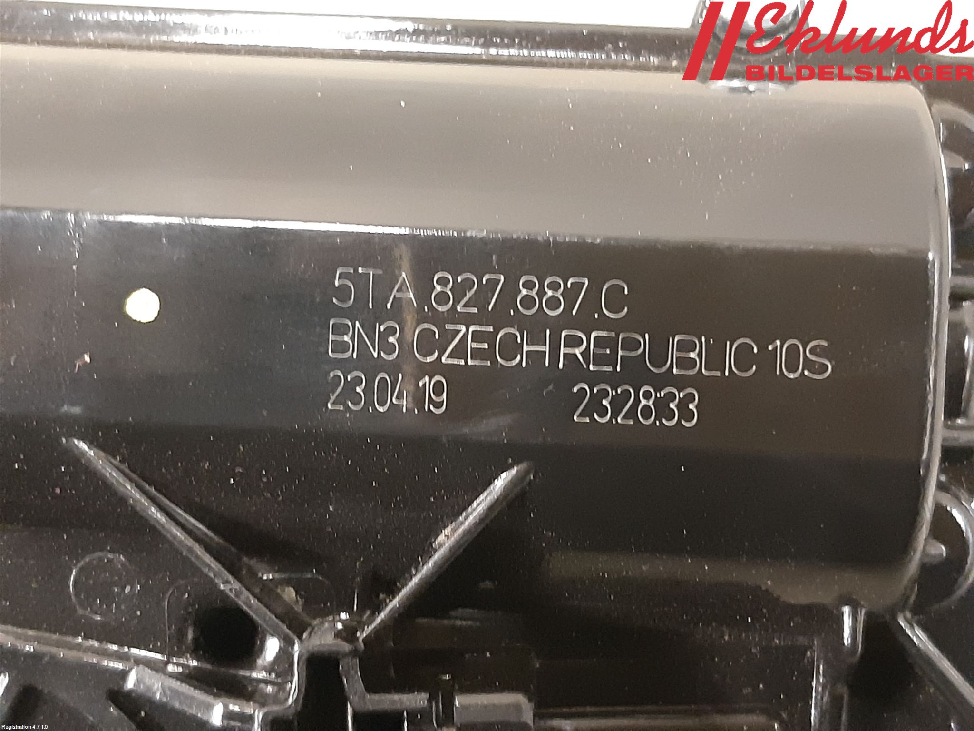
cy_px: 366
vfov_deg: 53.1
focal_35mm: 26
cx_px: 487
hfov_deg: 67.3
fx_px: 732
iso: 640
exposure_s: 1/17
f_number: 1.7
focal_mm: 3.93
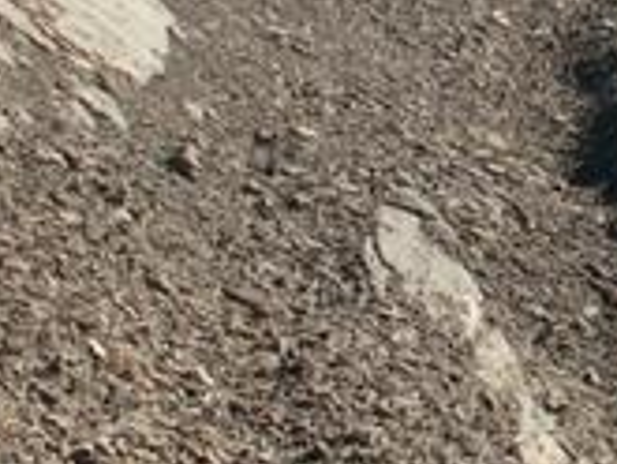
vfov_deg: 10.9
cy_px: 109
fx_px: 2426
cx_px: 673
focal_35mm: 136
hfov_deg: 14.2
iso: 50
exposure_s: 1/200
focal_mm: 5.86
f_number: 5.6
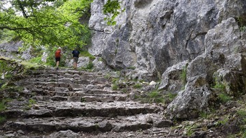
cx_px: 138
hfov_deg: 51.5
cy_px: 52
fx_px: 254
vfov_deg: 30.2
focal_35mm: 39
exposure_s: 1/80
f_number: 8
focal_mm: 32
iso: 200
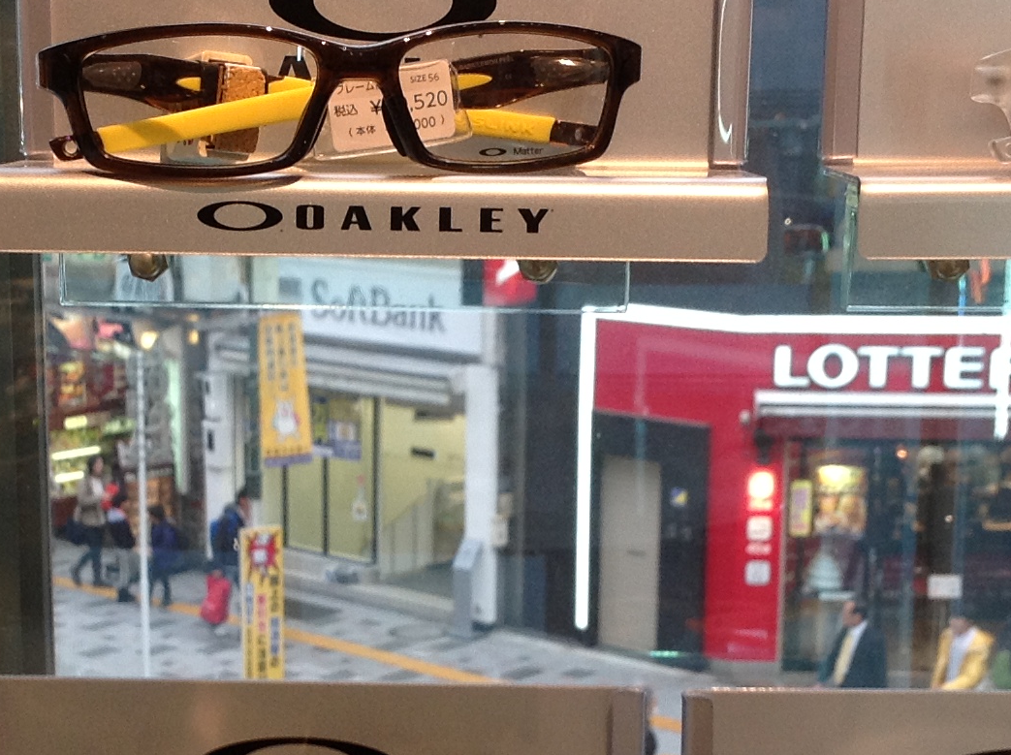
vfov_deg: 16.8
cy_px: 579
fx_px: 2537
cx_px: 362
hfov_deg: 22.5
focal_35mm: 87
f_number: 2.4
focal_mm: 4.28
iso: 64
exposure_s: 1/33
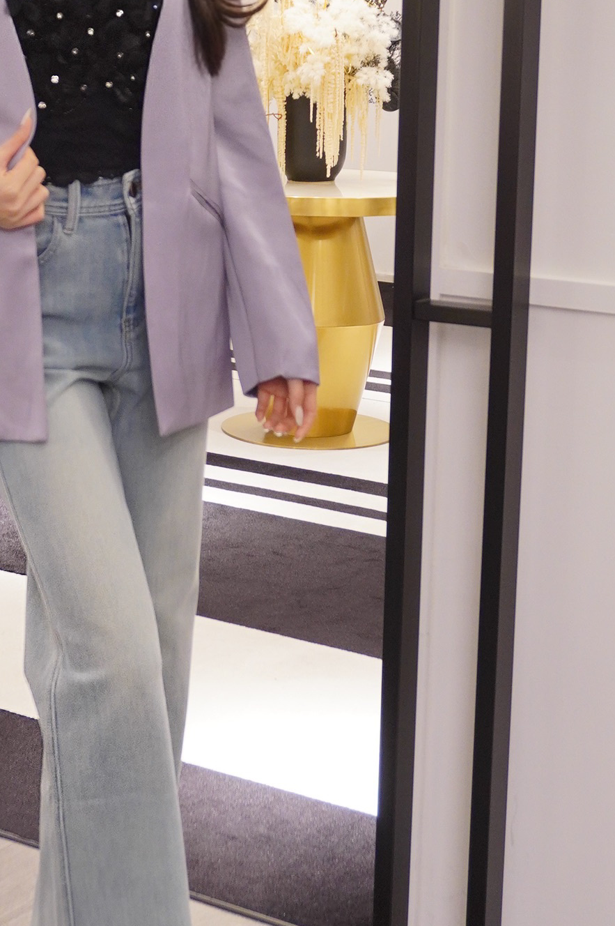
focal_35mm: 78
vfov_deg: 25.8
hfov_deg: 17.2
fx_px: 2006
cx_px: 56
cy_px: 303
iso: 640
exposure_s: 1/25
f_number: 4
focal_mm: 23
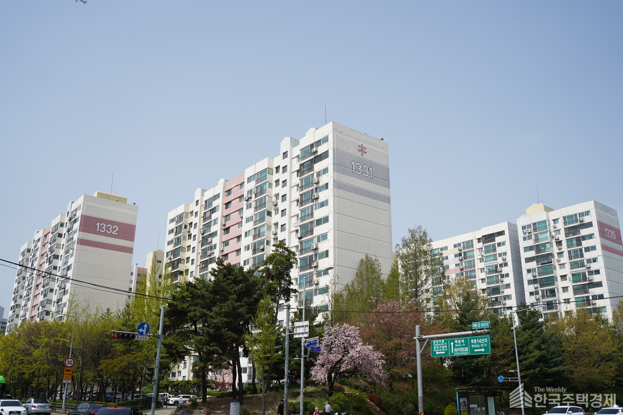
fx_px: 554
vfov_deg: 41.1
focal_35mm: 32
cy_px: 208
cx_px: 312
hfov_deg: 58.7
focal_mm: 32
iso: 100
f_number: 2.8
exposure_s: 1/2000
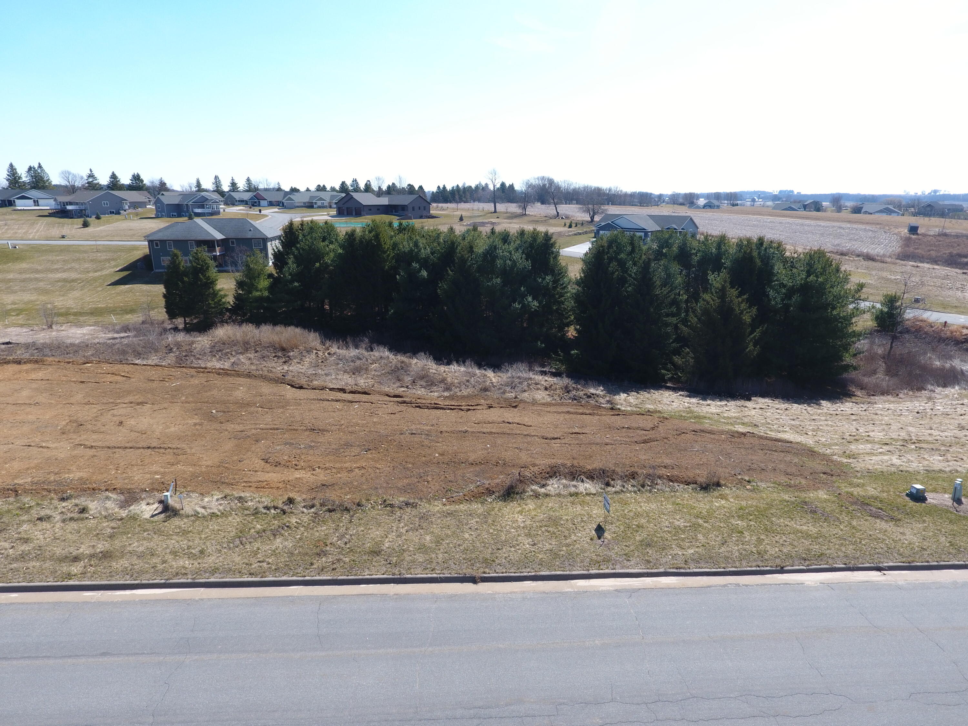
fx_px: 559
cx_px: 484
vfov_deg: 66.0
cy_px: 363
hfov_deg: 81.7
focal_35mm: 20
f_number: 2.8
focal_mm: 3.61
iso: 100
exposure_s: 1/532
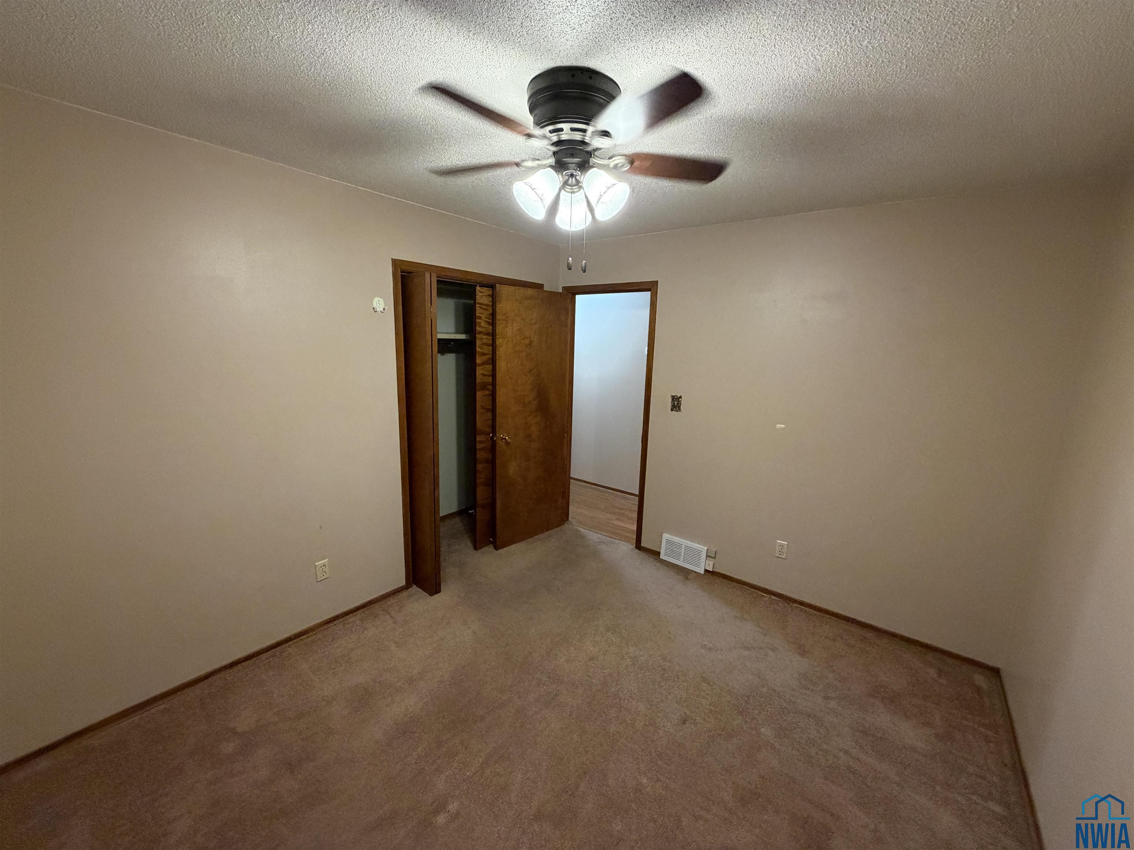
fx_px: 459
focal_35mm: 14
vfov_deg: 85.7
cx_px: 567
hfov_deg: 102.1
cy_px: 425
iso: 500
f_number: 2.2
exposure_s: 1/60
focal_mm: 2.22
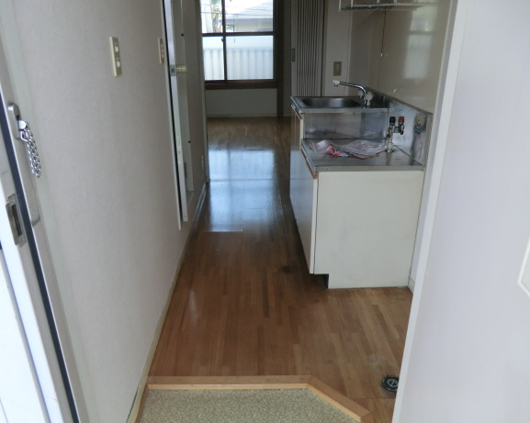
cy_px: 217
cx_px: 249
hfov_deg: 66.0
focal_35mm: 26
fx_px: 408
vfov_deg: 54.9
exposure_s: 1/80
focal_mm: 4.3
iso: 80
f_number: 3.2
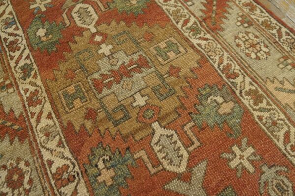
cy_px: 98
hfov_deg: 67.4
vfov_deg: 47.9
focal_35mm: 27
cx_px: 148
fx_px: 221
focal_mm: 18
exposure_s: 1/160
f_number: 4
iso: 2500
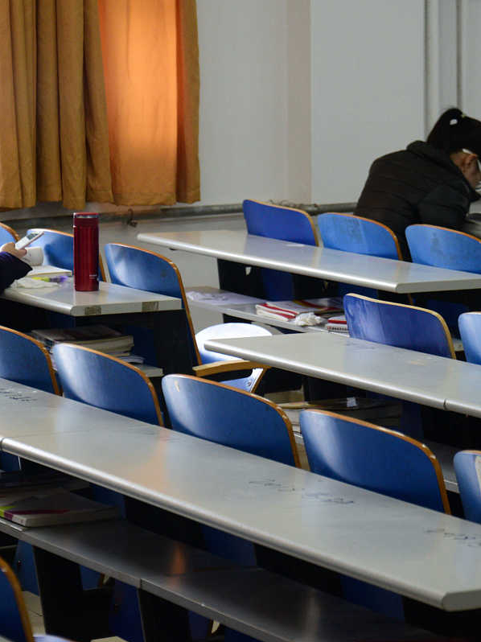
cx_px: 295
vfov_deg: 12.1
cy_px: 321
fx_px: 3016
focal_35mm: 163
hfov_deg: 9.1
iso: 800
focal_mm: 75
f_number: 5.3
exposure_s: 1/80
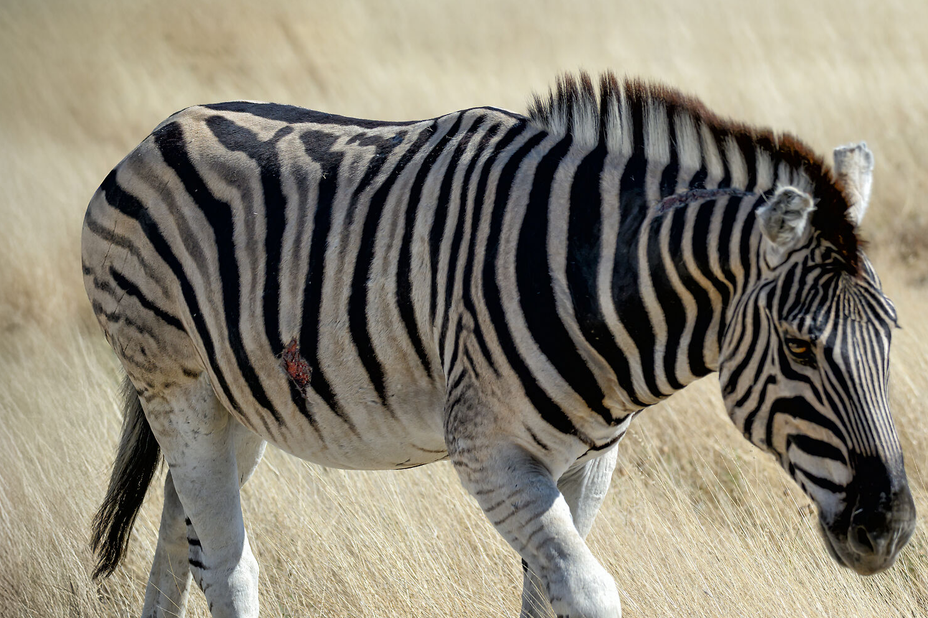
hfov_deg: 7.1
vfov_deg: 4.7
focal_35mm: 290
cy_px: 407
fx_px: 7474
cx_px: 655
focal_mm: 180
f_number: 6.3
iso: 900
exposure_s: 1/4000
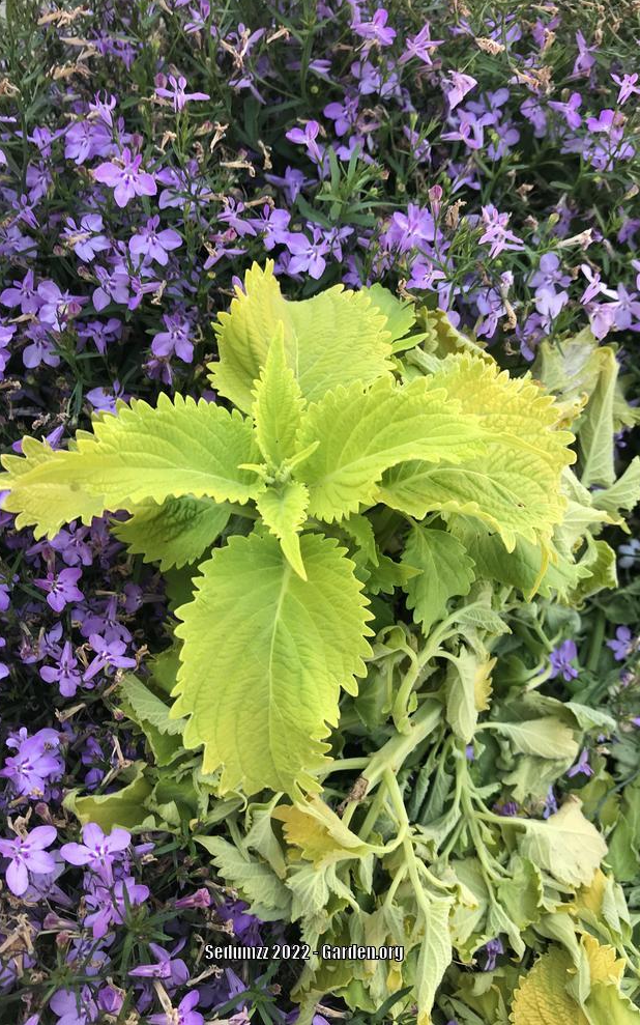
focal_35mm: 30
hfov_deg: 41.8
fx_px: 837
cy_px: 508
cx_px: 349
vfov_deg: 62.9
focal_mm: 3.99
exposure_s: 1/130
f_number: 1.8
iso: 20
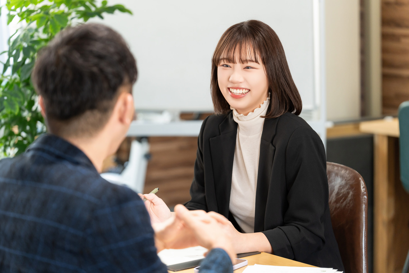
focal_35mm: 111
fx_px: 1261
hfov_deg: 18.4
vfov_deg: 12.3
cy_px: 136
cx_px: 204
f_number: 2.8
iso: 1000
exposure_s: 1/250
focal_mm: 111
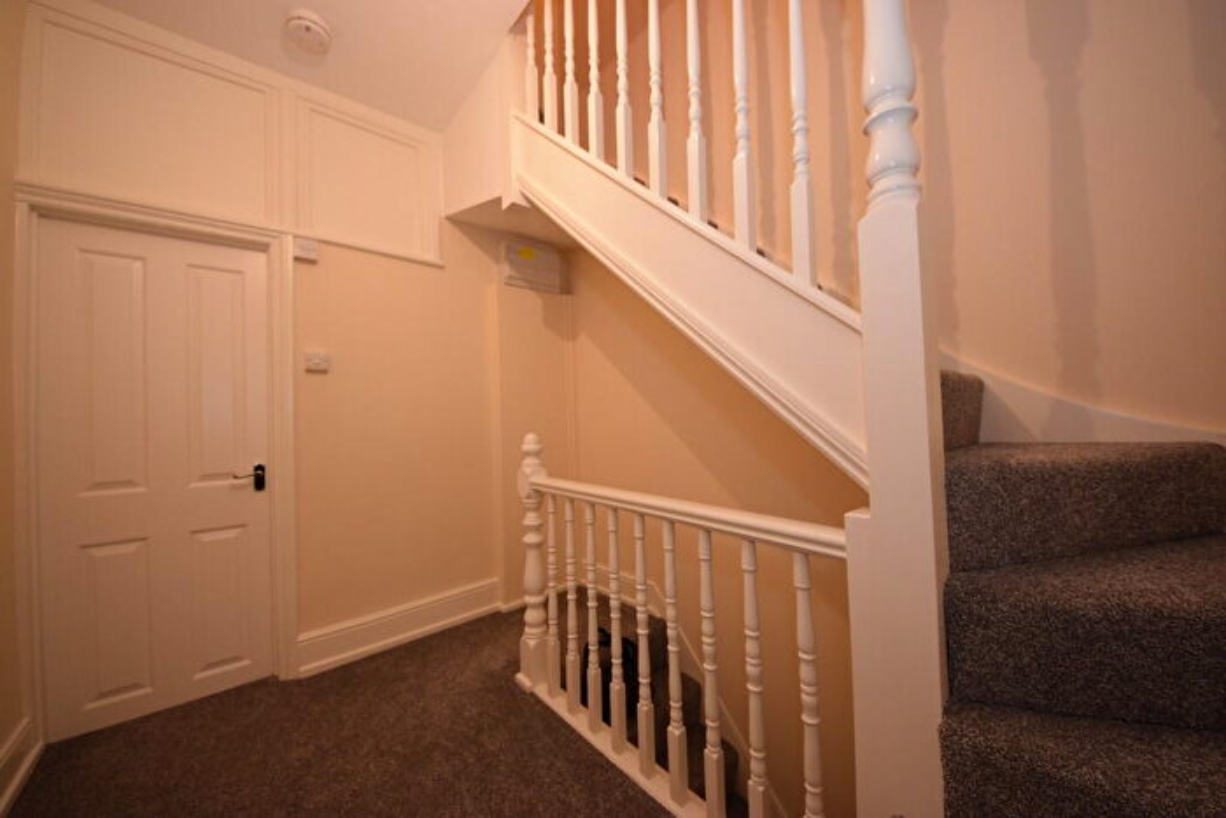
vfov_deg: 90.0
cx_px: 613
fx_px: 409
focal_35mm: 12
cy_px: 409
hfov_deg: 112.6
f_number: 5
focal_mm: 8
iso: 800
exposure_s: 1/100
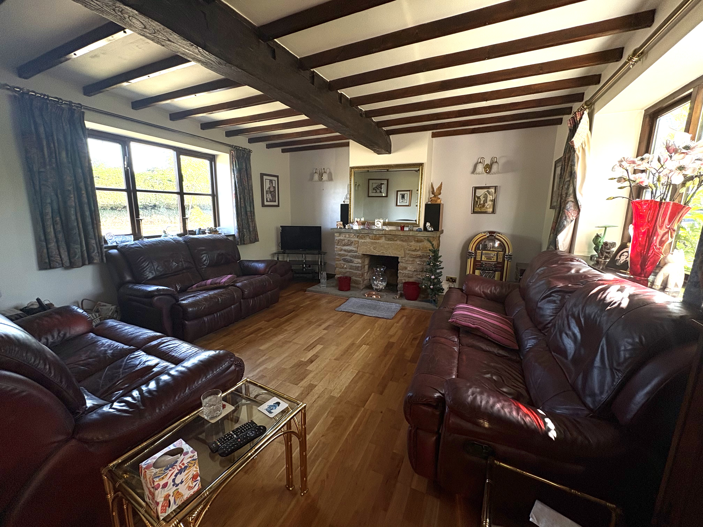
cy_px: 264
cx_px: 352
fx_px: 284
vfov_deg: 85.7
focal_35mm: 14
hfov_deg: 102.1
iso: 100
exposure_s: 1/99
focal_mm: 2.22
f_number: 2.2
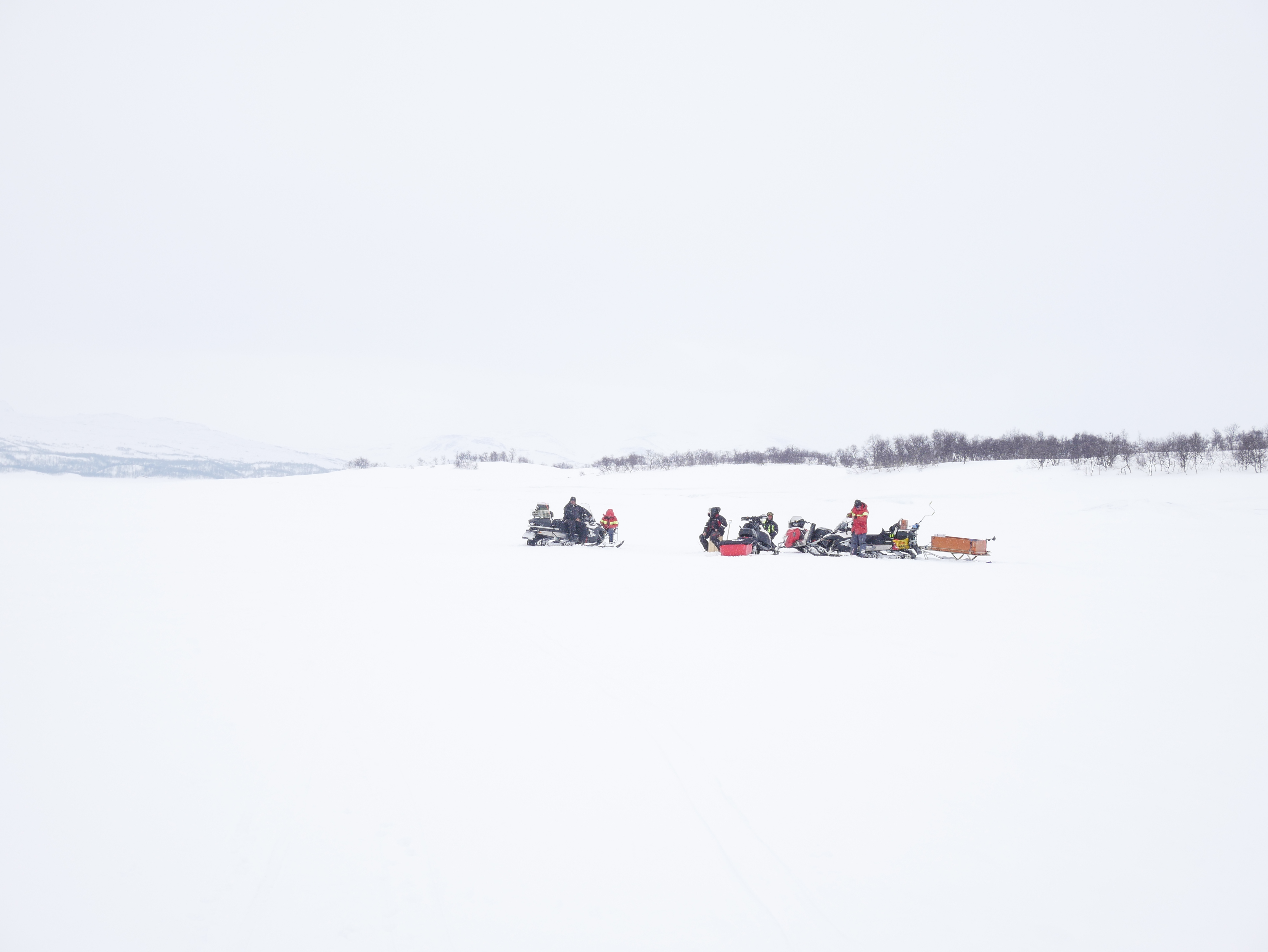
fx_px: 2345
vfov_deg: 22.9
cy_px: 476
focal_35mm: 64
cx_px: 634
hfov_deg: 30.3
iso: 200
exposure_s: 1/320
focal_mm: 32
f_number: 9
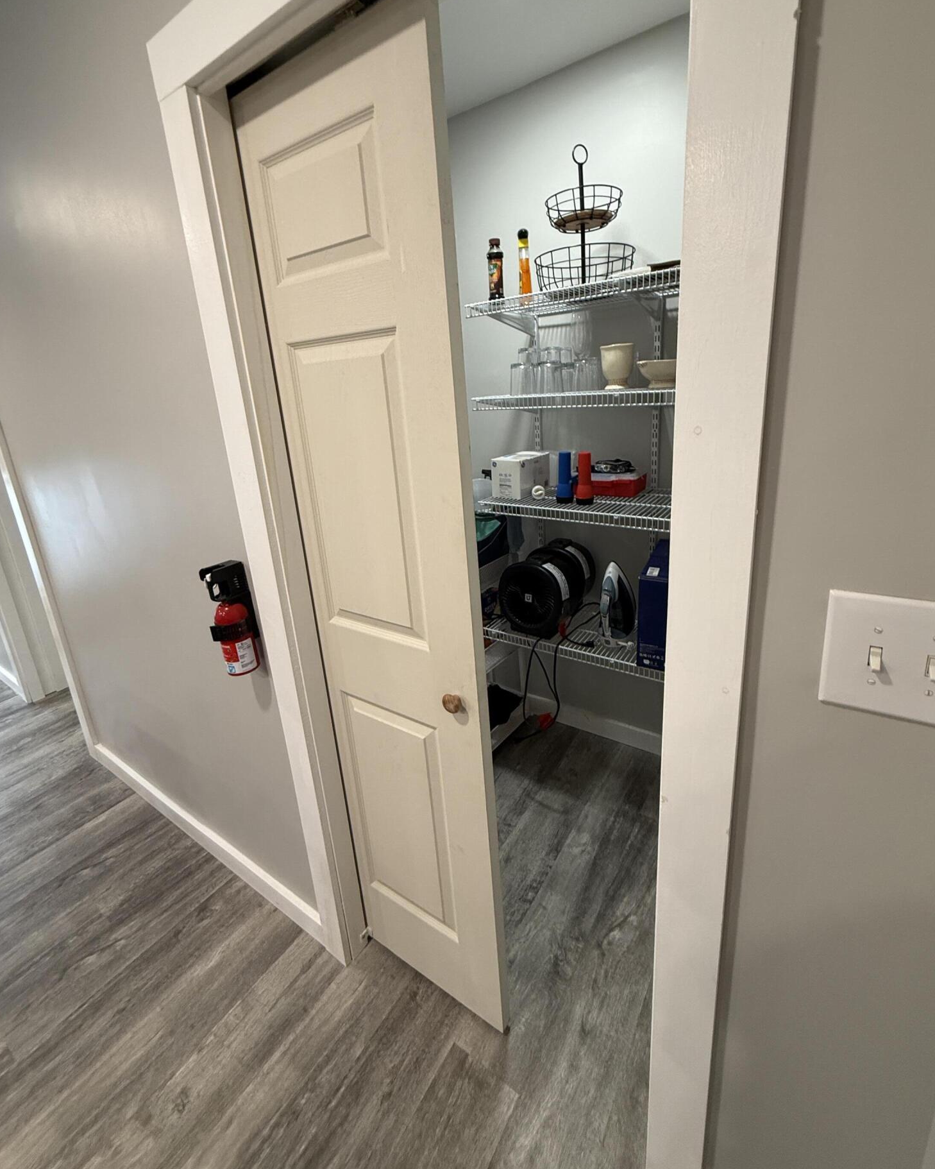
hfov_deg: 84.0
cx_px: 477
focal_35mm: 15
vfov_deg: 96.5
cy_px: 532
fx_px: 519
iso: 200
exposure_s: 1/60
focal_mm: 2.22
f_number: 2.2
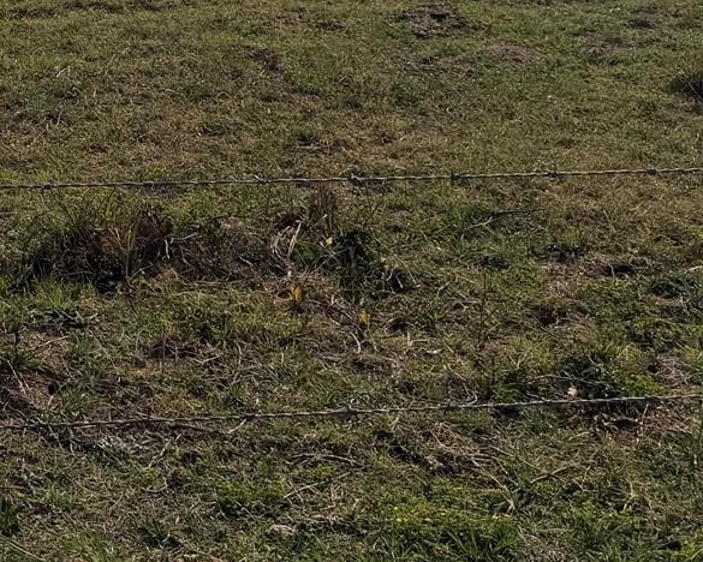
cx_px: -163
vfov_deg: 17.3
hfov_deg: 21.5
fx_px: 1706
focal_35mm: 82
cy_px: -215
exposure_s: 1/22727
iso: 100
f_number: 1.78
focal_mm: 6.76
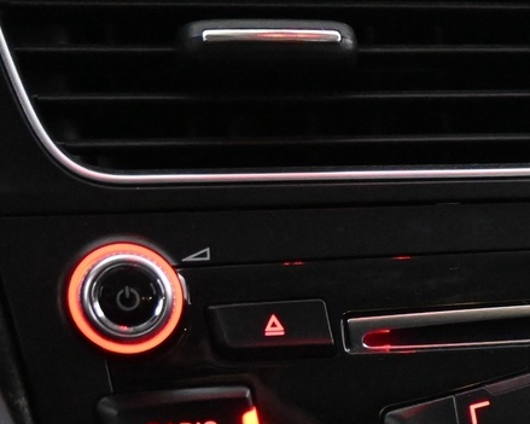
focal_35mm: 104
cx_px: 645
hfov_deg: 17.5
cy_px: 483
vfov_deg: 14.4
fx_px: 1631
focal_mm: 20
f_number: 3.8
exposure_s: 1/30
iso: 6400
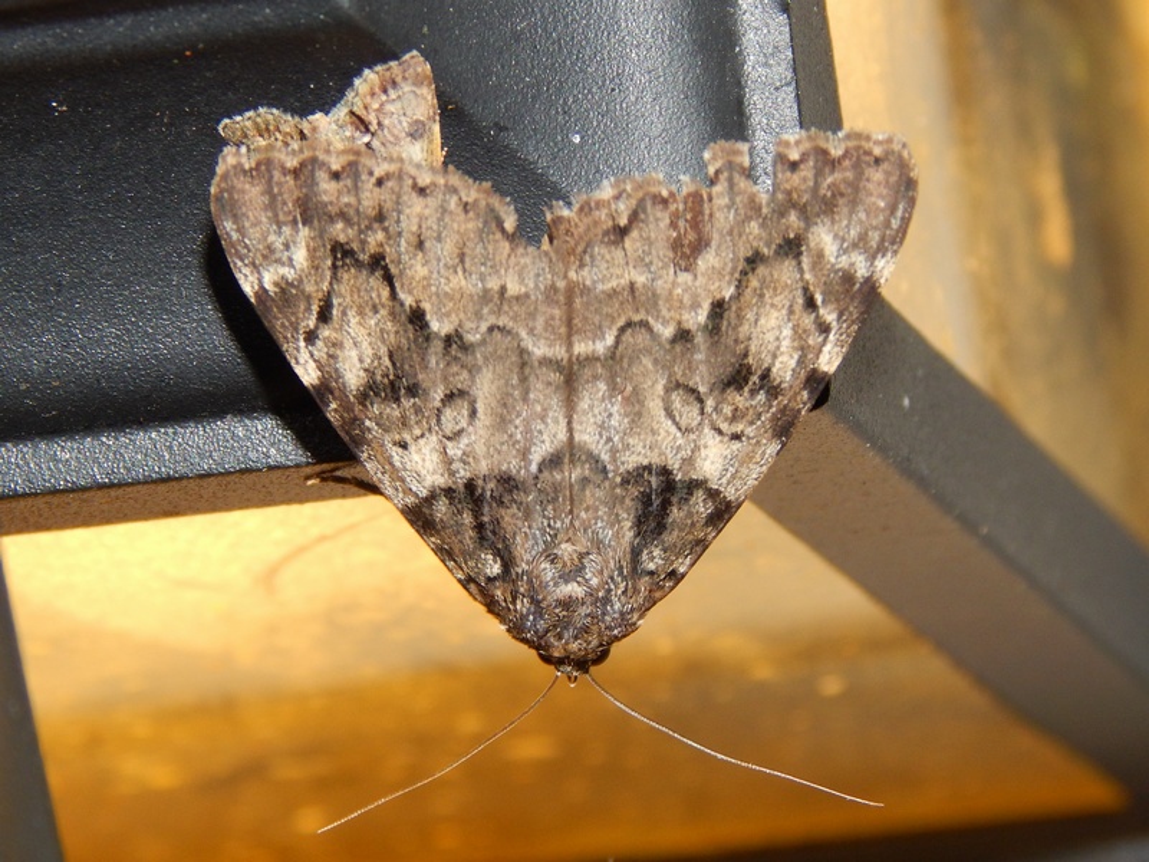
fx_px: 3817
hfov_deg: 17.1
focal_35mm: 115
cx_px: 574
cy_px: 431
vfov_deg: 12.9
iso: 200
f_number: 9.2
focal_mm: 20.5
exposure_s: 1/30
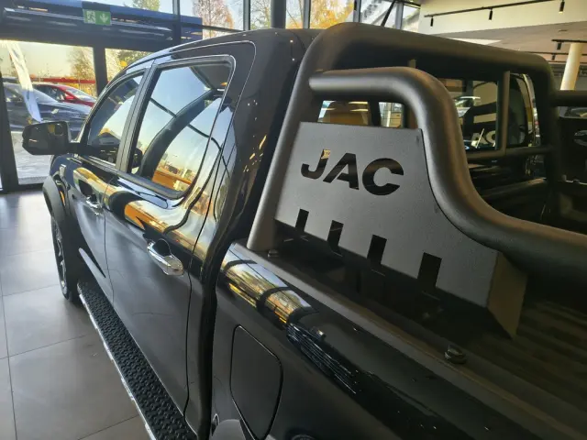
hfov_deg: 71.6
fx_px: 407
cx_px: 294
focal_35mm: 24
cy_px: 220
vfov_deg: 56.8
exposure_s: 1/83.3
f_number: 1.8
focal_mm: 5.56
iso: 438
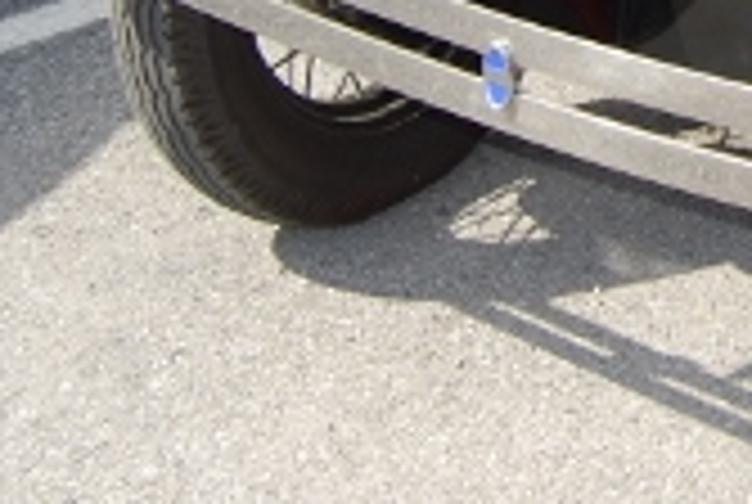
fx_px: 2406
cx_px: 973
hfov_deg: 16.8
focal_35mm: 115
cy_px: -360
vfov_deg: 11.2
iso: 100
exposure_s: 1/200
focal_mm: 20
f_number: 5.6
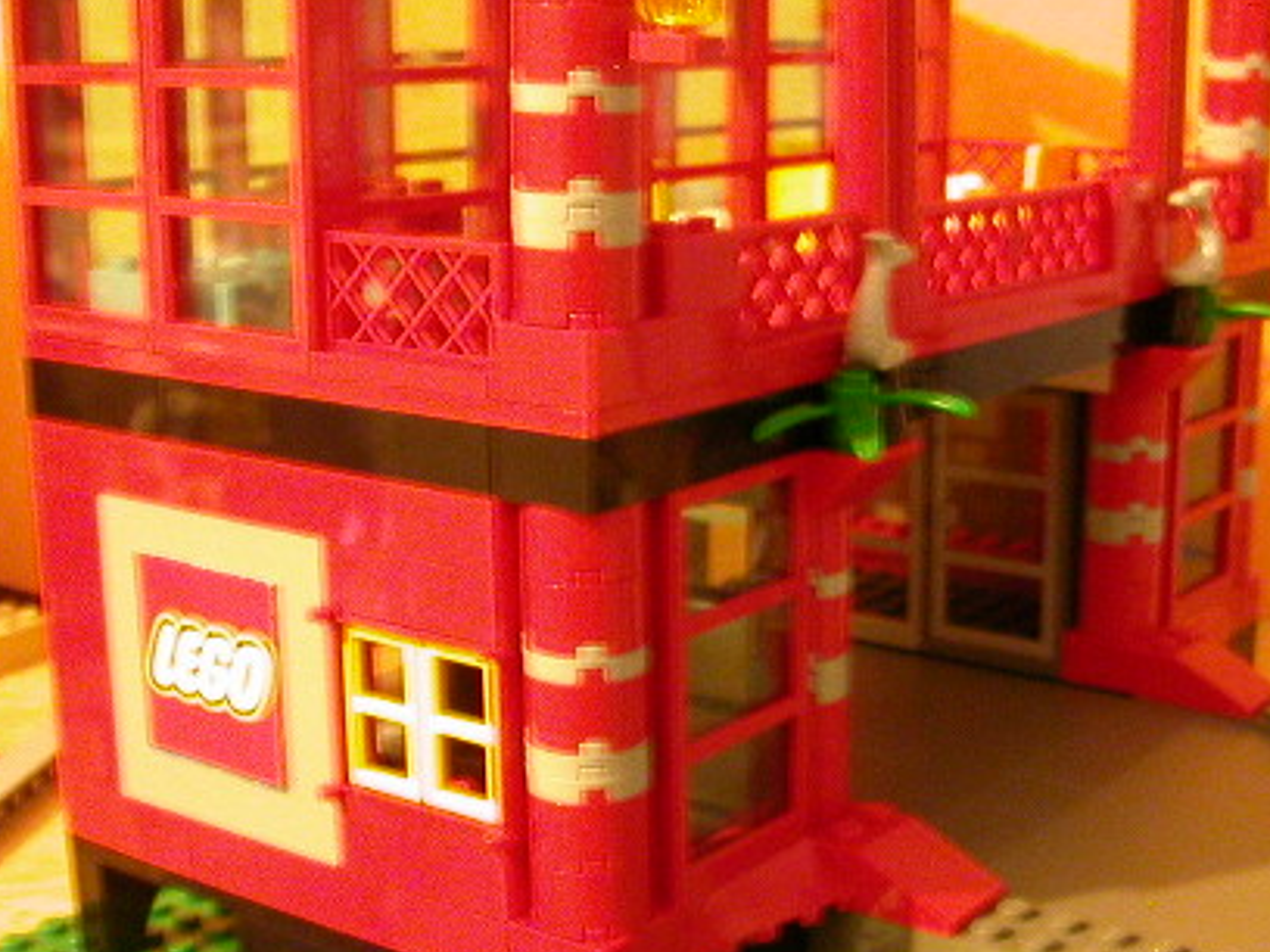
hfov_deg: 32.8
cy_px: 544
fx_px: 2128
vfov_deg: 25.2
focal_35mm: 58
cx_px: 900
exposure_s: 1/1.4
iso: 400
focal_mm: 5.6
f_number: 2.7
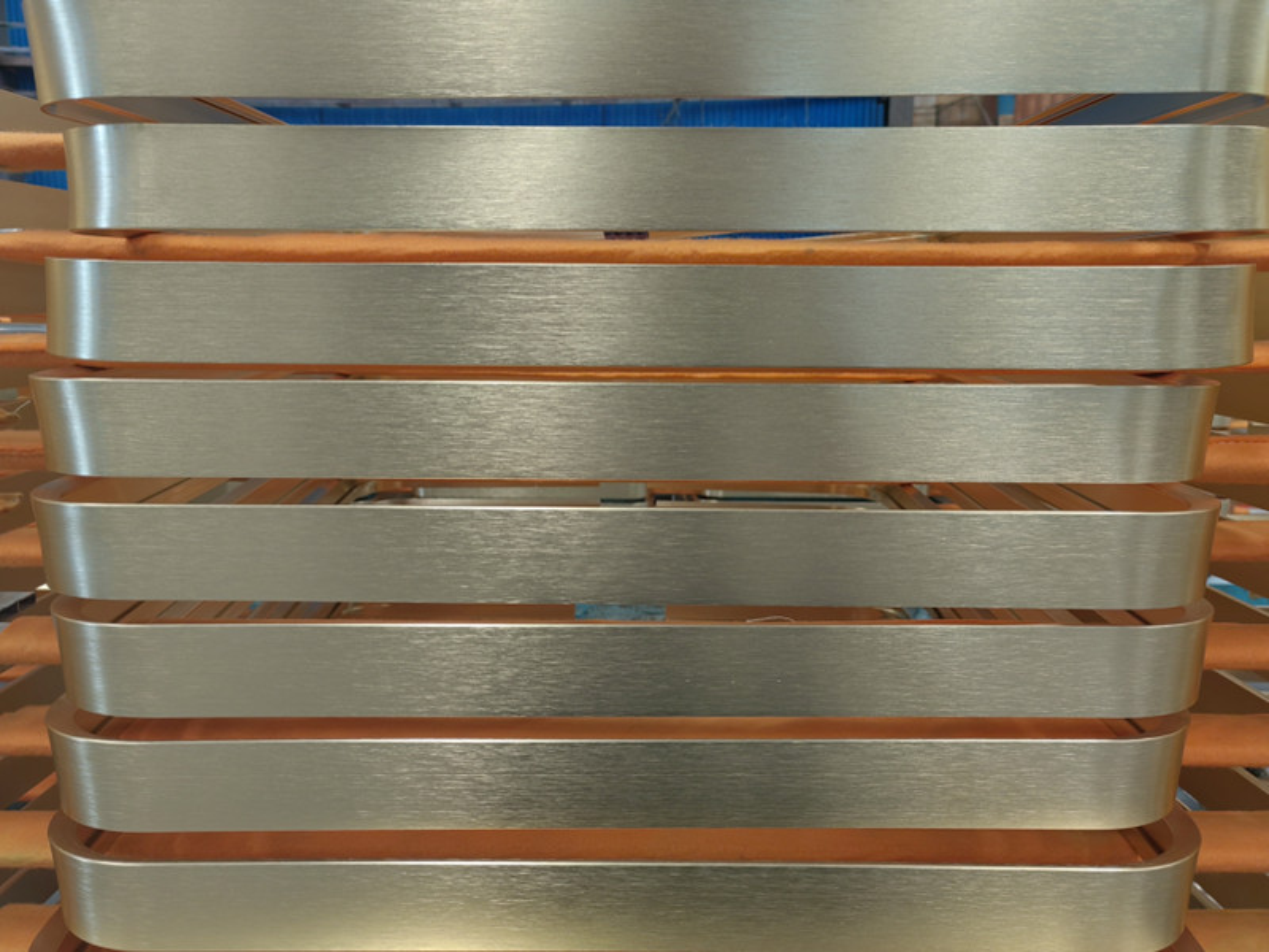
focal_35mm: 29
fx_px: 1063
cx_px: 634
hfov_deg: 61.7
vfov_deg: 48.2
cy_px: 476
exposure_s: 1/100
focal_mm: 4.15
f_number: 2.2
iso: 40
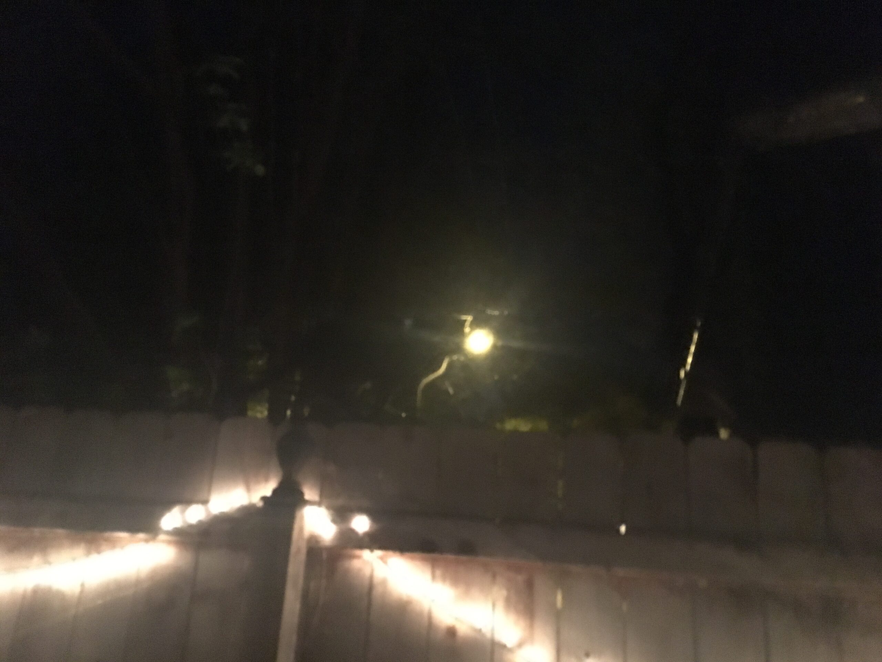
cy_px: 331
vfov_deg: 48.2
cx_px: 441
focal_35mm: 29
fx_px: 739
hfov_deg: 61.7
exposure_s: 1/15
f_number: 2.2
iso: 2000
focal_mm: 4.15
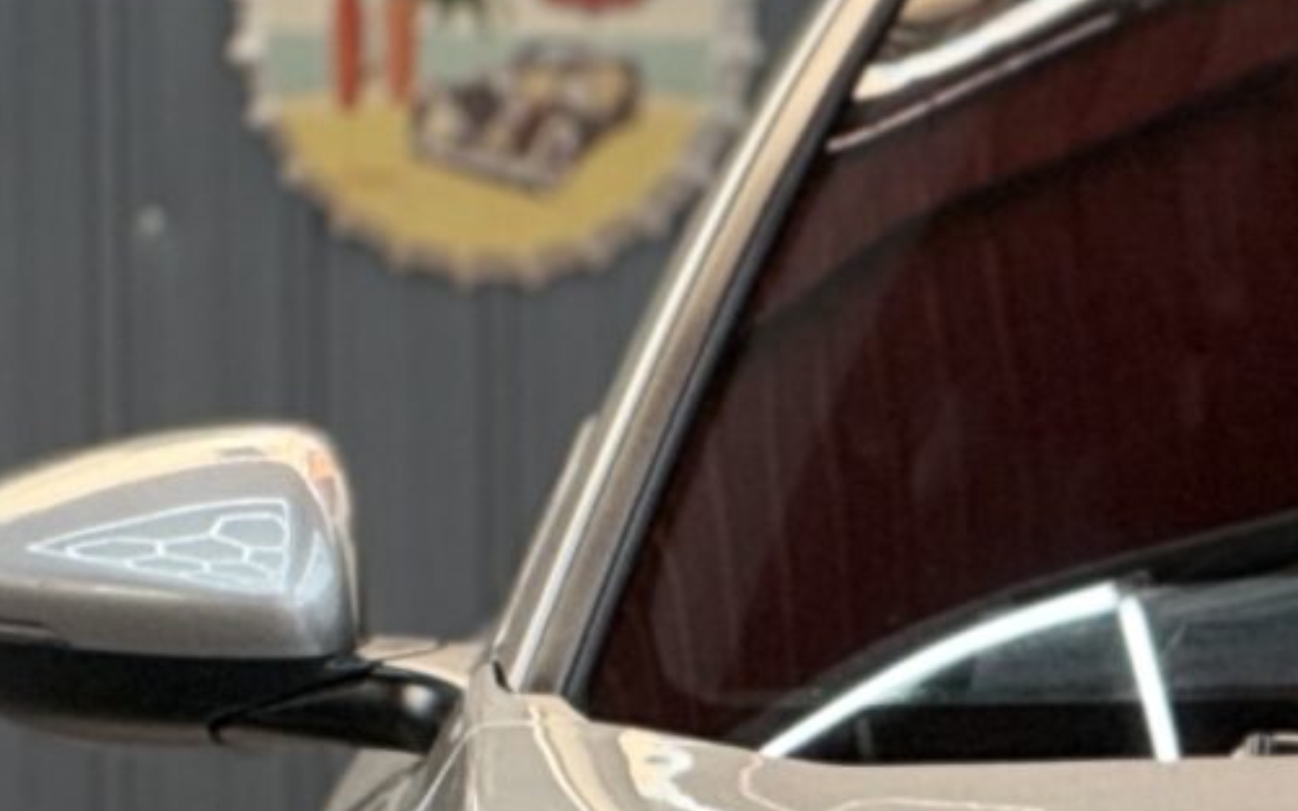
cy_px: 1293
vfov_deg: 2.0
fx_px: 22991
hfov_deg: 3.2
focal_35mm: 650
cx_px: 2231
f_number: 2.8
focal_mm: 15.66
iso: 125
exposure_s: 1/99
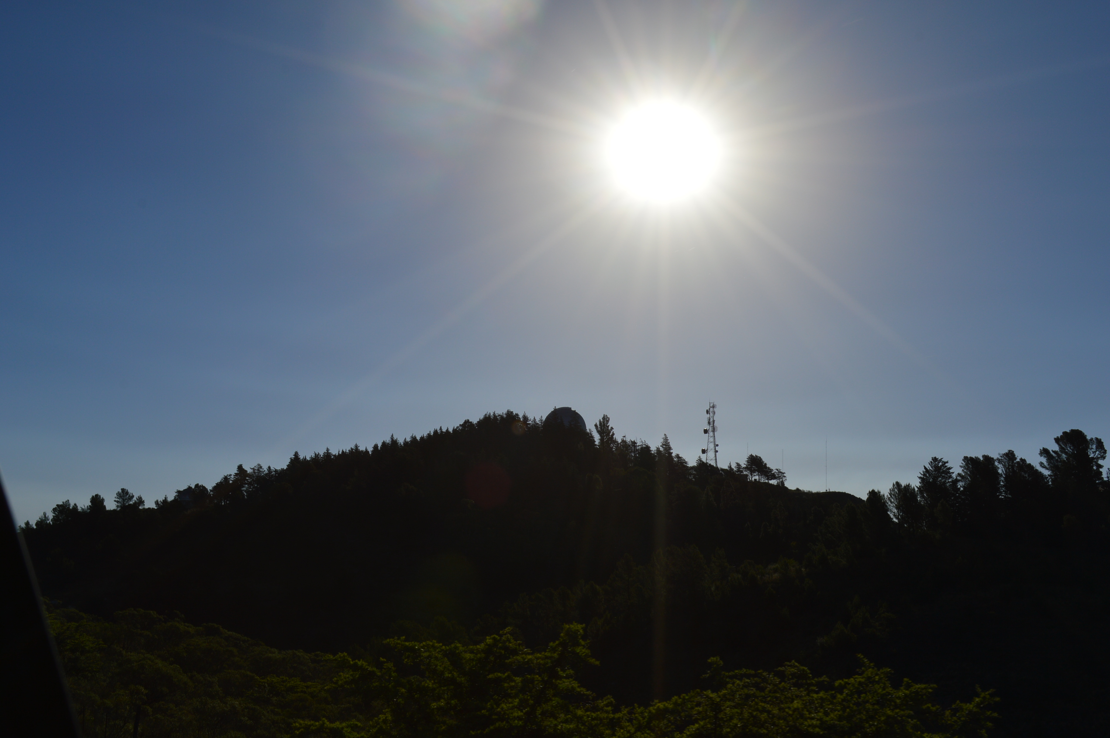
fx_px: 1340
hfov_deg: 45.0
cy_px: 369
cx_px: 555
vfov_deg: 30.8
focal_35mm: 44
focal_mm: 29
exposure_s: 1/640
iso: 100
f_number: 13
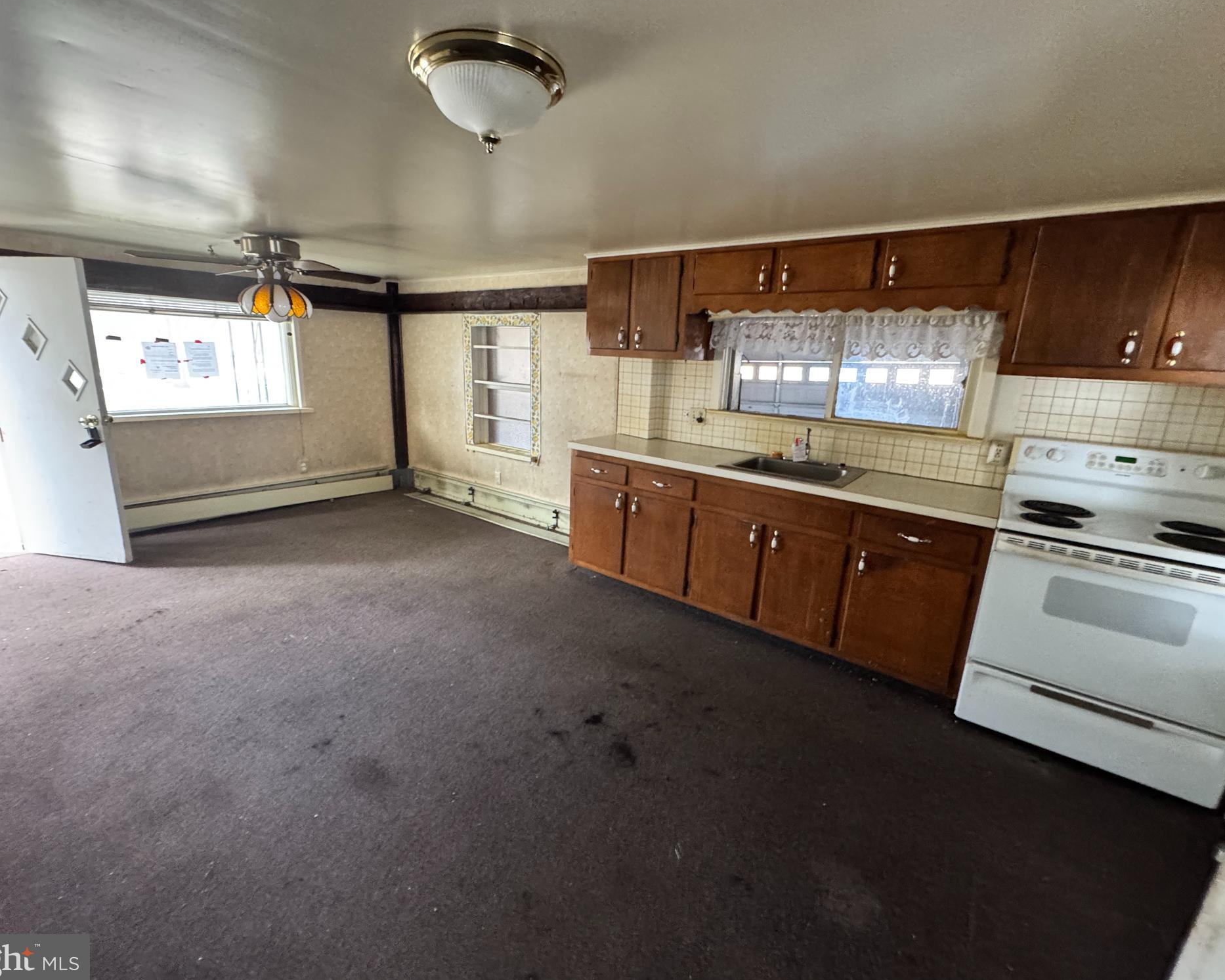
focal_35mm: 15
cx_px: 598
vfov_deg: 84.0
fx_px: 544
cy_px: 484
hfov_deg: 96.8
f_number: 2.2
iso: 800
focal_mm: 2.22
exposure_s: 1/60
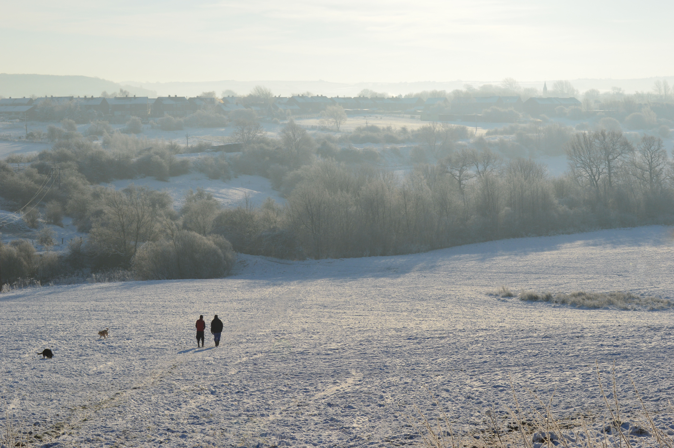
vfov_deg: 17.5
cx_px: 337
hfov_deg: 26.0
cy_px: 224
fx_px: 1459
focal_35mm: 78
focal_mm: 52
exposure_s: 1/500
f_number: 11
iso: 200
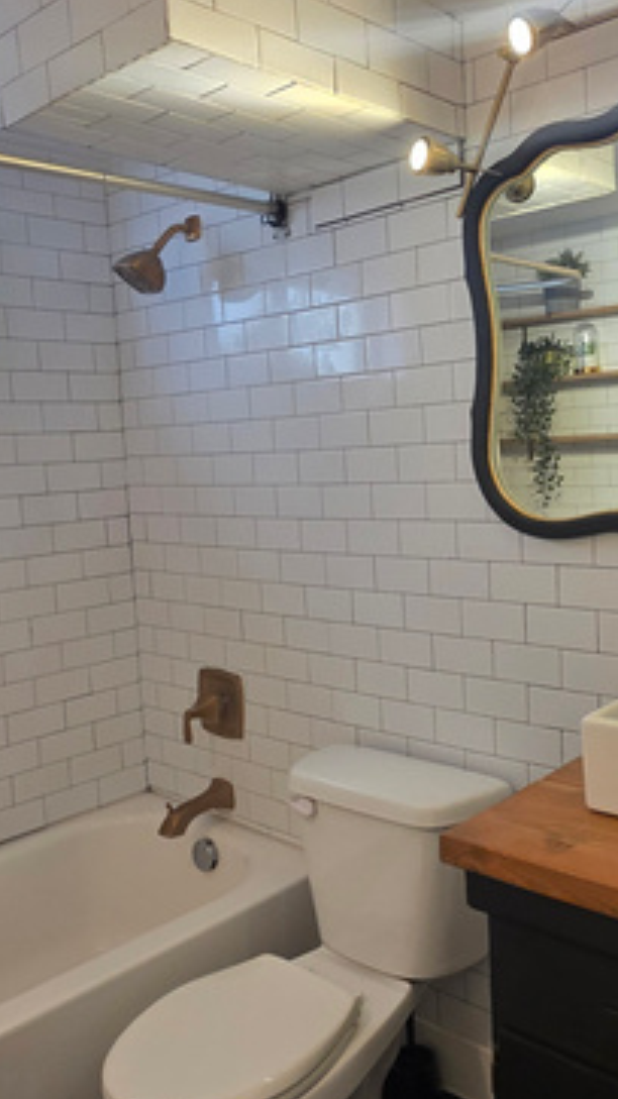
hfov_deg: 38.3
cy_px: 536
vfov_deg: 64.3
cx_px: 430
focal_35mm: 30
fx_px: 875
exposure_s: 1/120
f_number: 1.9
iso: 200
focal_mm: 2.2
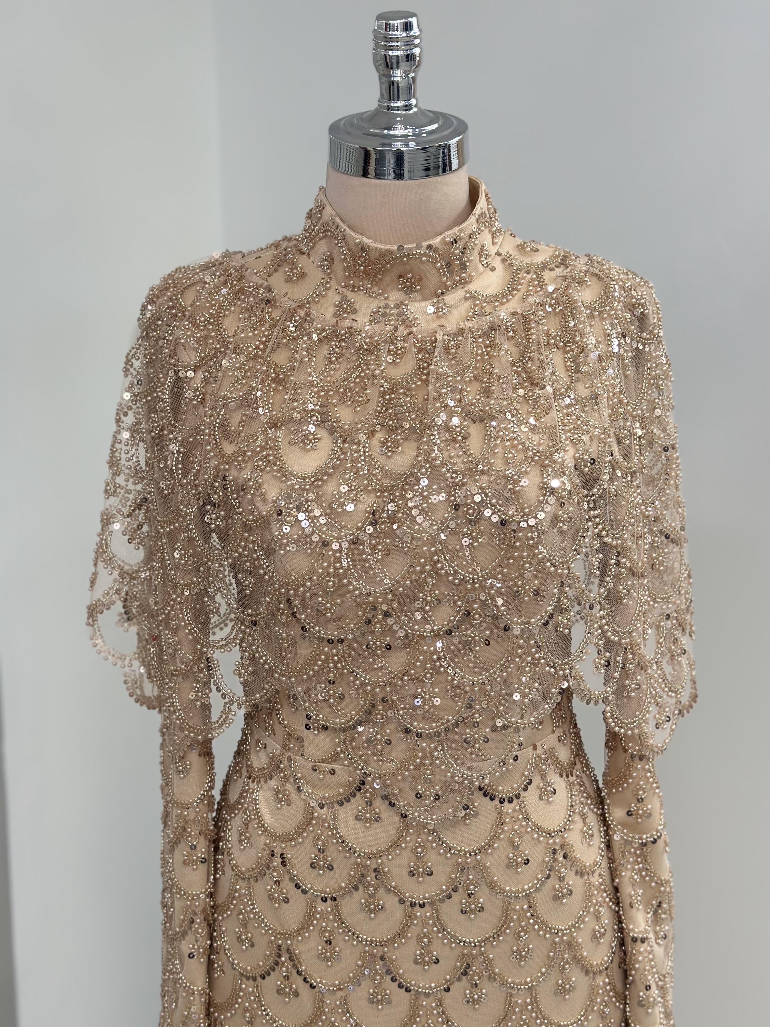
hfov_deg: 30.3
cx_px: 385
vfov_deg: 39.7
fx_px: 1424
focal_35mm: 48
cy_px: 514
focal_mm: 6.86
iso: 64
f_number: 1.78
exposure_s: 1/150
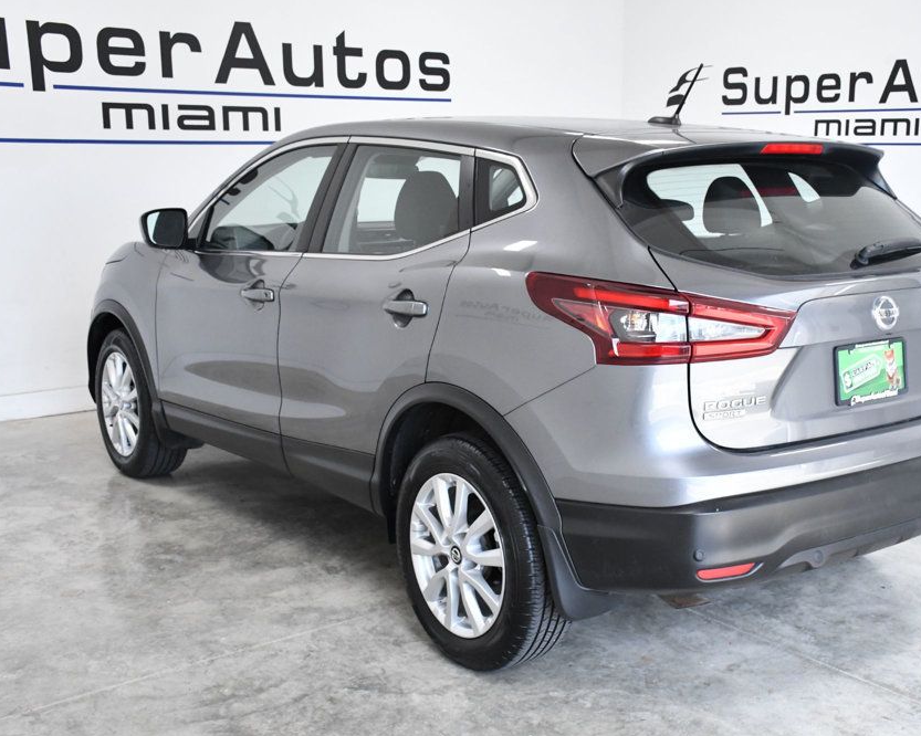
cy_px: 374
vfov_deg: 33.4
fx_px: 1226
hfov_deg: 41.0
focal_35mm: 45
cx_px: 555
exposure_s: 1/320
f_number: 9
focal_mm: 26
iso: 2500
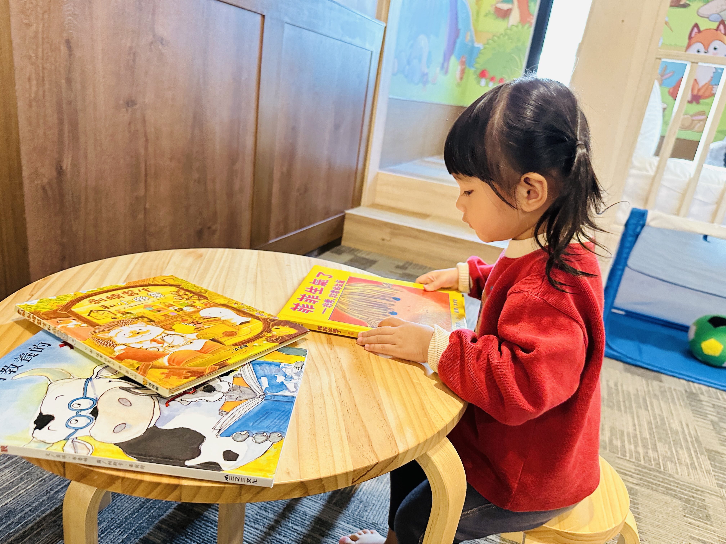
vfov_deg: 56.8
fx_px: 503
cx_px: 363
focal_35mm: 24
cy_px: 272
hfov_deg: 71.6
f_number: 1.78
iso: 500
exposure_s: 1/60
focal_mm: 6.86
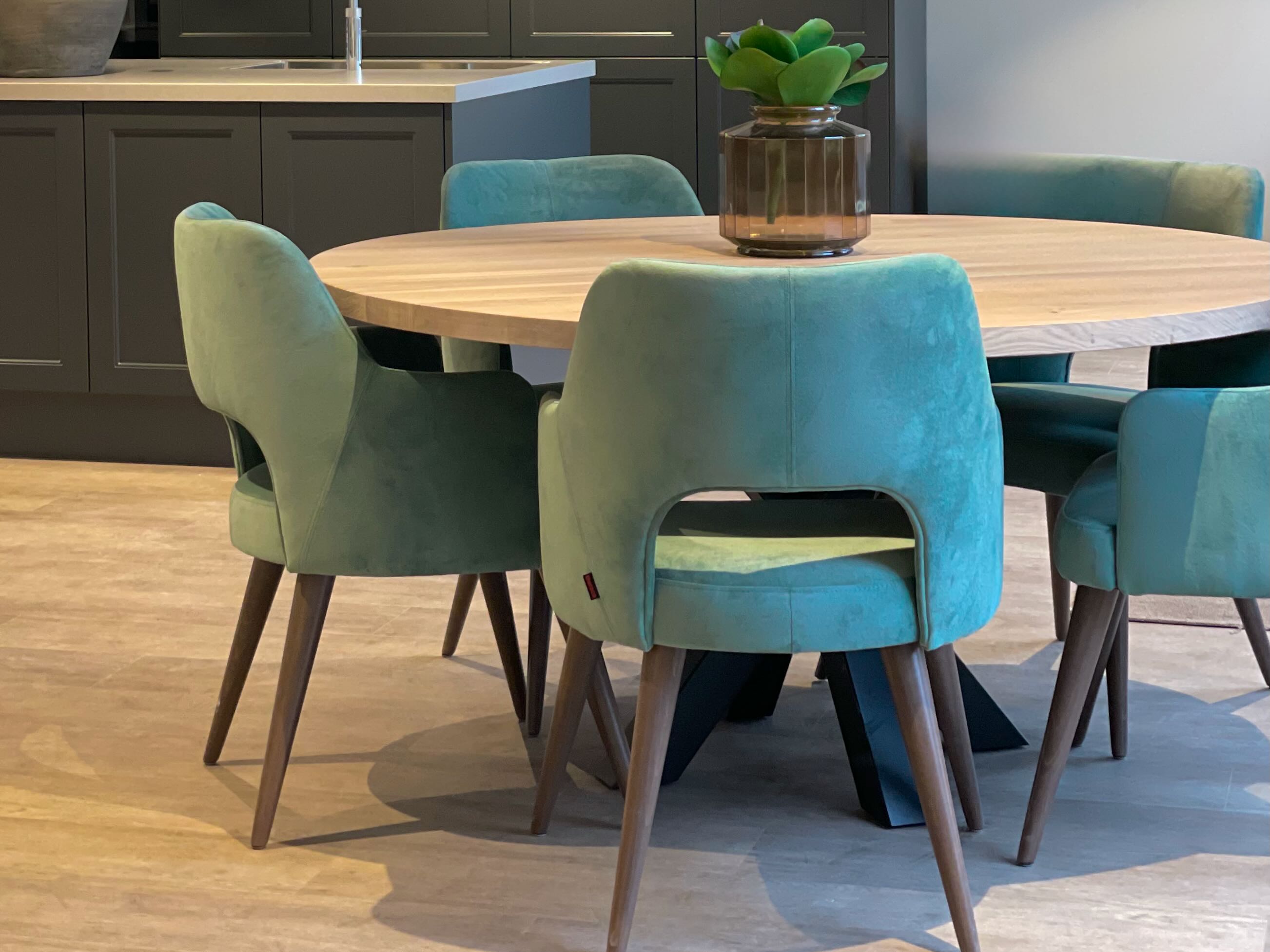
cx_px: 635
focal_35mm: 52
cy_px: 476
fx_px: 1908
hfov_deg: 36.8
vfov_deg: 28.0
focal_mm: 6
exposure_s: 1/35
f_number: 2
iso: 200
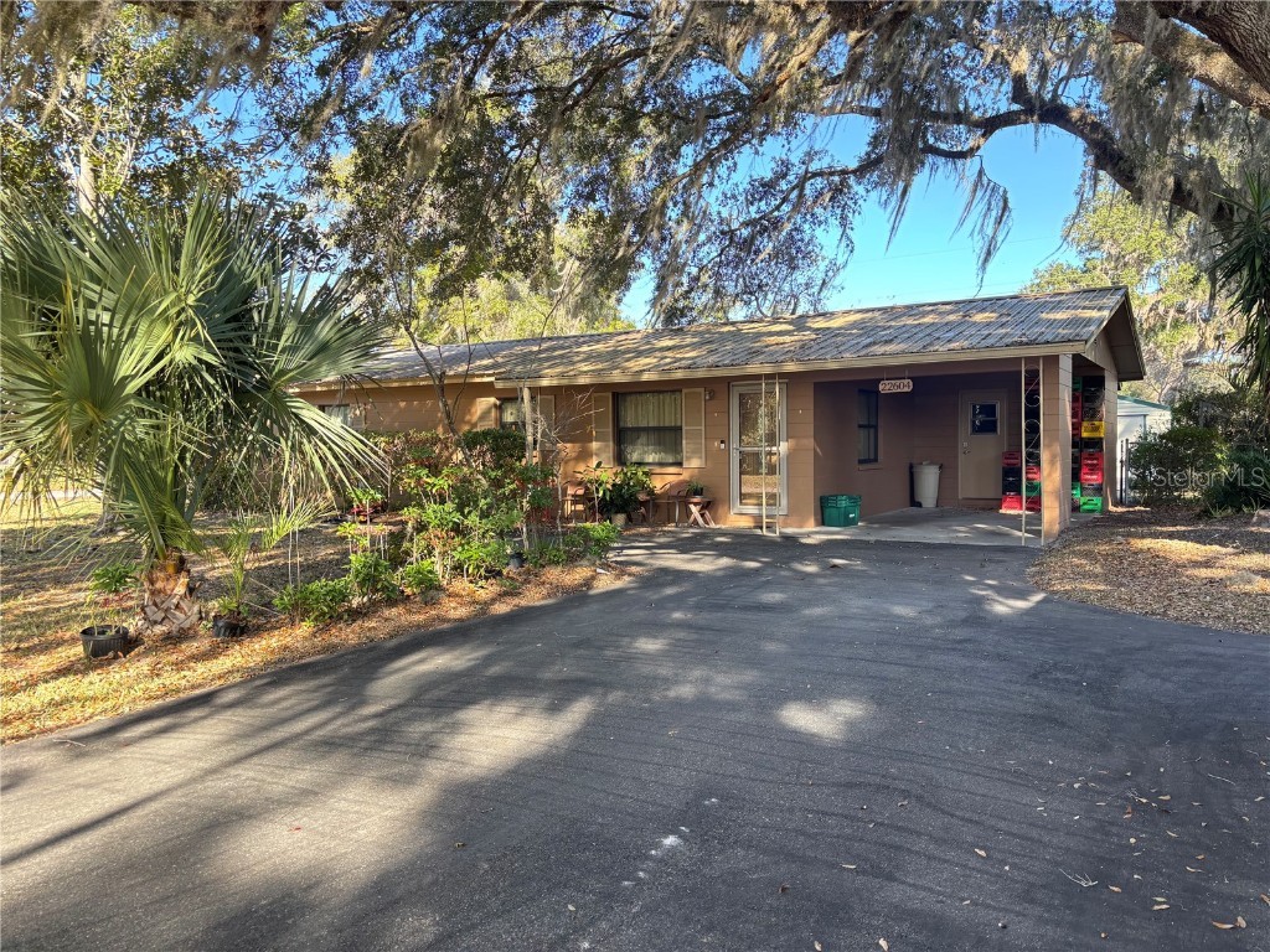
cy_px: 476
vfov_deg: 53.1
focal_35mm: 26
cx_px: 635
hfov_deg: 67.3
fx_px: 954
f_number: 1.6
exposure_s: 1/186
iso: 50
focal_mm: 5.96
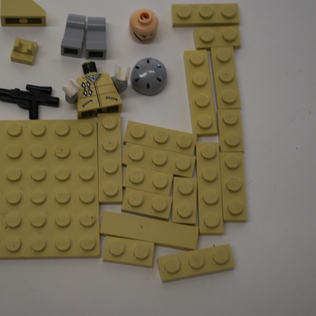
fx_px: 1022
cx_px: 92
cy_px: 139
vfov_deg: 17.6
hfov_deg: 17.5
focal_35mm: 99
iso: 400
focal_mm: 46
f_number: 5.3
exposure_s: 1/6
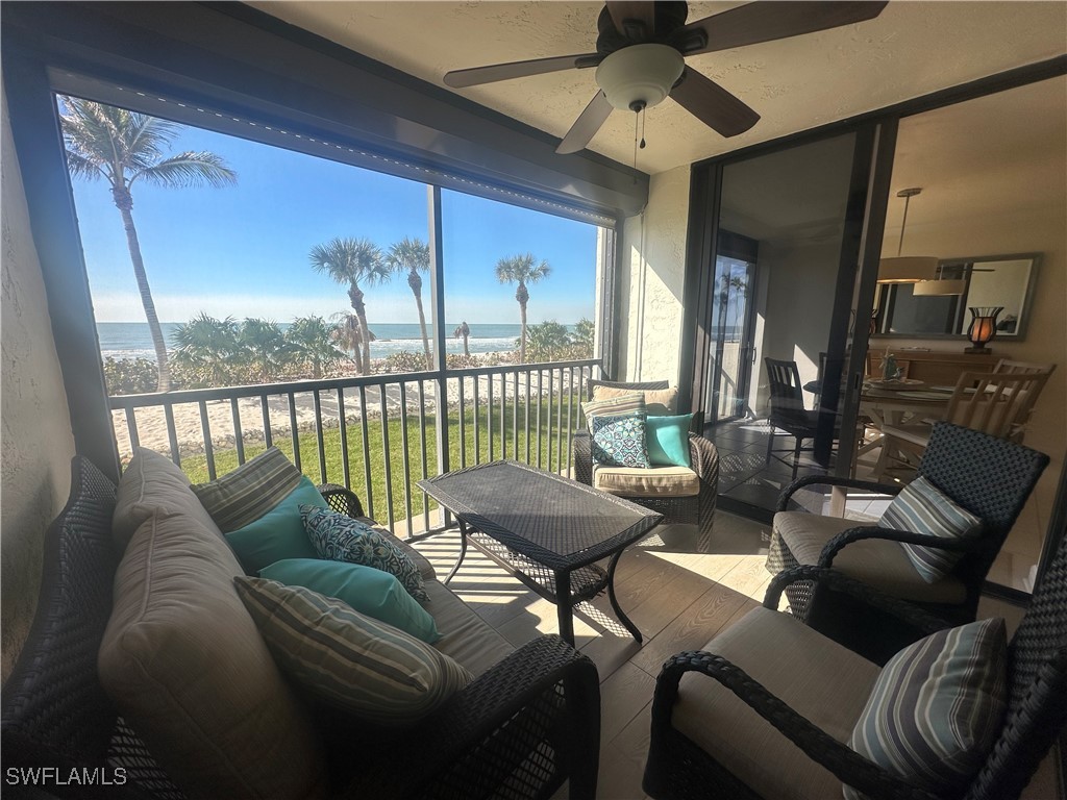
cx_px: 534
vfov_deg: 85.7
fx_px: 432
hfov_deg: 102.1
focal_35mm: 14
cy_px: 400
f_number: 2.2
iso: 50
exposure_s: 1/882
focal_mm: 2.22
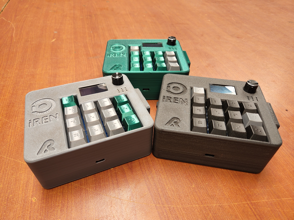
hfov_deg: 73.9
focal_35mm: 23
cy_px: 110
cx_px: 147
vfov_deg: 58.9
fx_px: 195
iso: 200
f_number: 1.8
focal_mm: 5.4
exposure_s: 1/180
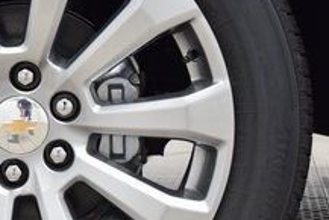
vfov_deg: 12.9
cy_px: 122
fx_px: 969
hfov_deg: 18.9
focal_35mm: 106
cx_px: 26
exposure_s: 1/60
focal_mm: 24
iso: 1600
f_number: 5
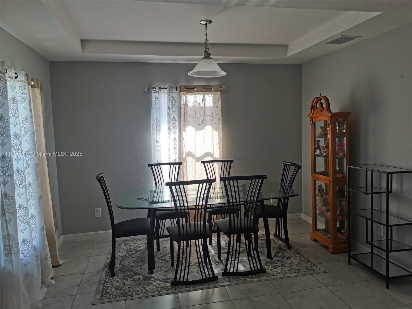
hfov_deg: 65.3
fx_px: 321
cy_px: 154
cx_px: 206
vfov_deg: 51.4
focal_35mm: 27
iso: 50
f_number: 1.6
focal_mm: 5.56
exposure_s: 1/171
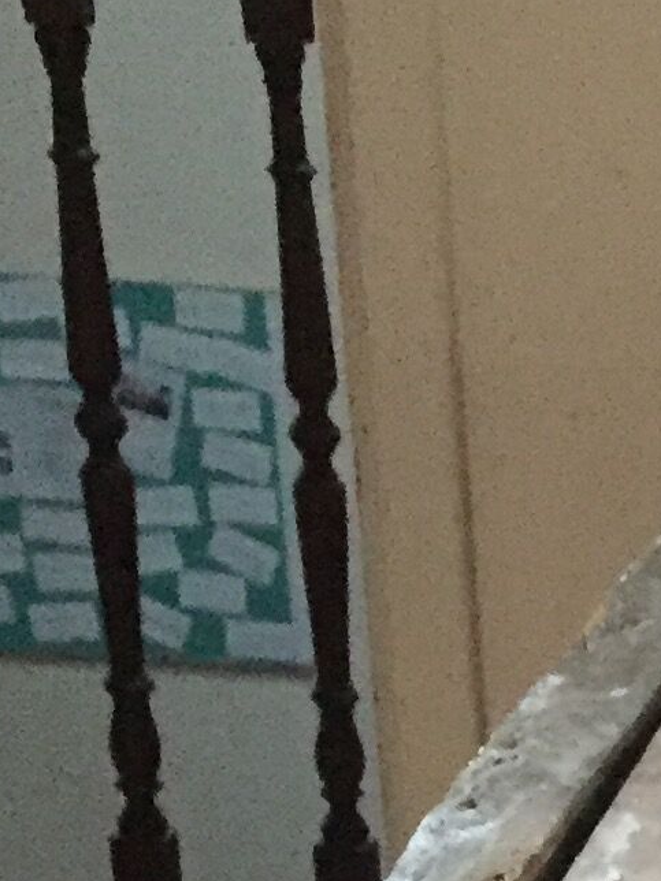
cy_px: 1564
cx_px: 1620
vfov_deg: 12.3
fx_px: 3743
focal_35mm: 147
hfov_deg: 9.0
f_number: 2.2
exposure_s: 1/17
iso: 500
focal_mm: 4.15
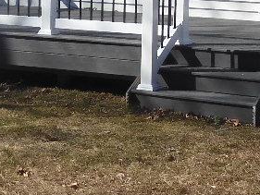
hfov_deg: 11.6
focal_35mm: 171
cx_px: 127
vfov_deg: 8.4
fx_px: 1285
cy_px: -148
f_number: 3.5
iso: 100
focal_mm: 5.4
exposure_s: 1/1000
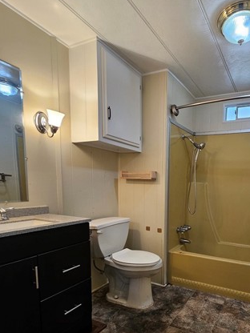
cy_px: 212
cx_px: 184
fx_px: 193
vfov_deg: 79.9
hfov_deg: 62.6
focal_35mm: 20
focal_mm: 2.2
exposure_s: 1/60
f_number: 2.2
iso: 100
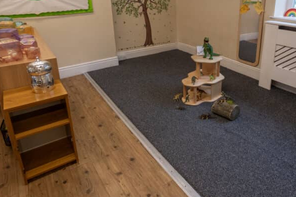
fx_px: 214
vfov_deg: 48.5
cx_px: 187
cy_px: 62
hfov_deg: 68.2
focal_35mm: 26
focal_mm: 10
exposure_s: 1/10
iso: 320
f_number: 9
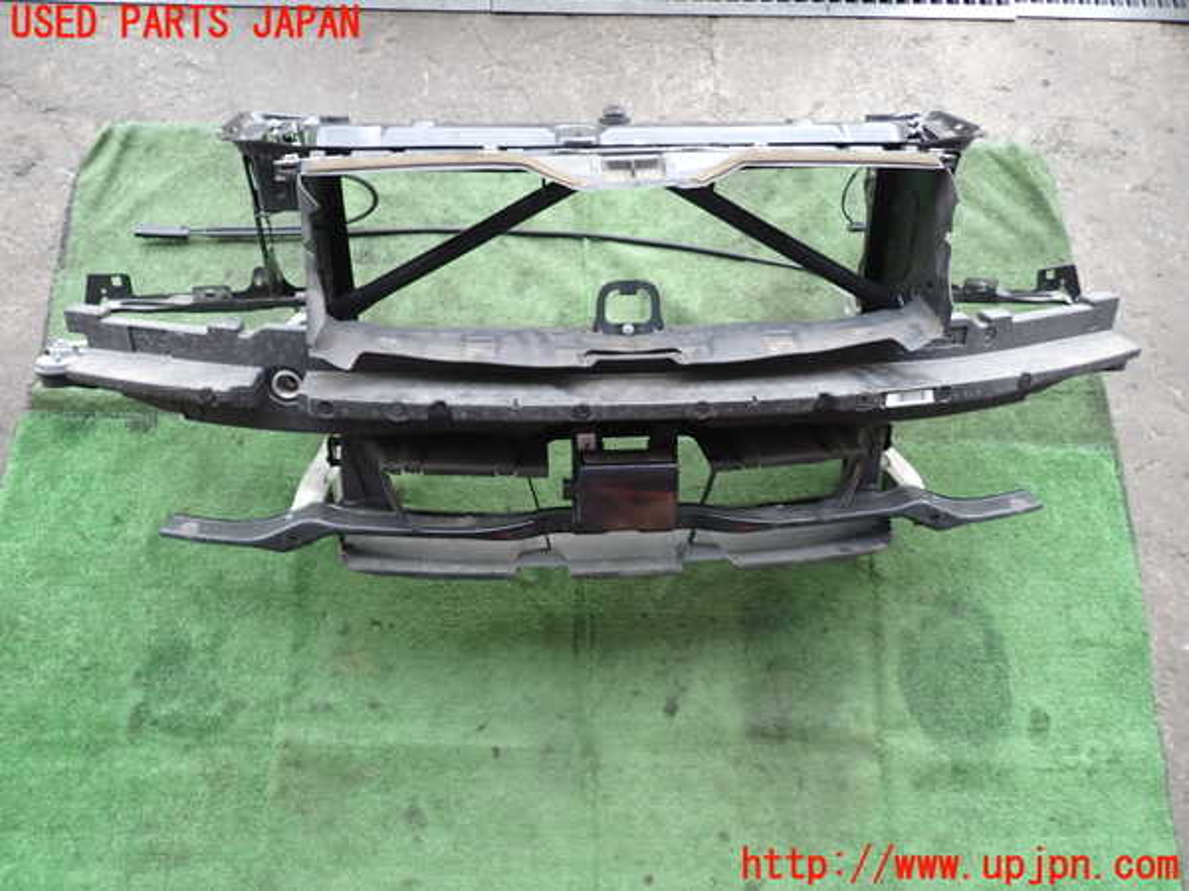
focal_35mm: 25
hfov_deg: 69.4
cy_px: 446
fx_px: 859
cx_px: 594
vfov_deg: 54.9
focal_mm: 4.5
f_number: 2
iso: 125
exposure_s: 1/60
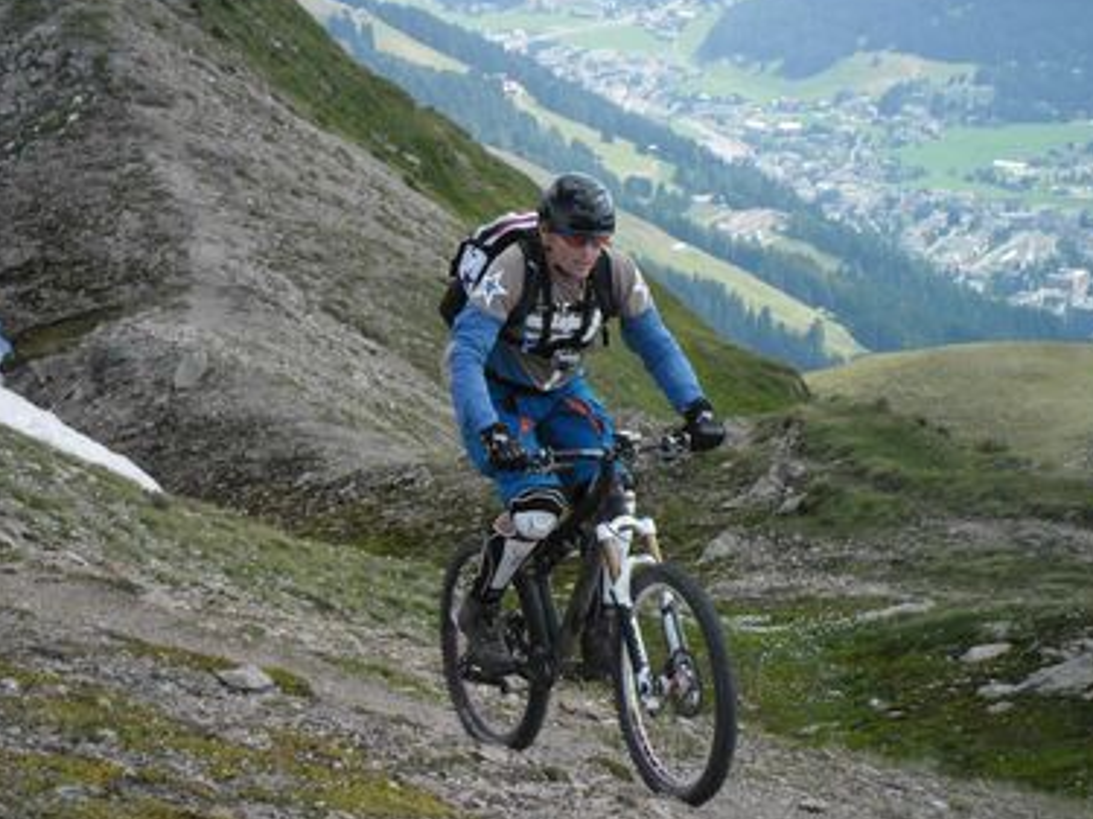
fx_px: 4545
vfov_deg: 10.3
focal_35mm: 144
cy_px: 393
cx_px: 551
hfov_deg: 13.7
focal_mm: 24.5
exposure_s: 1/125
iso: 80
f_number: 5.9
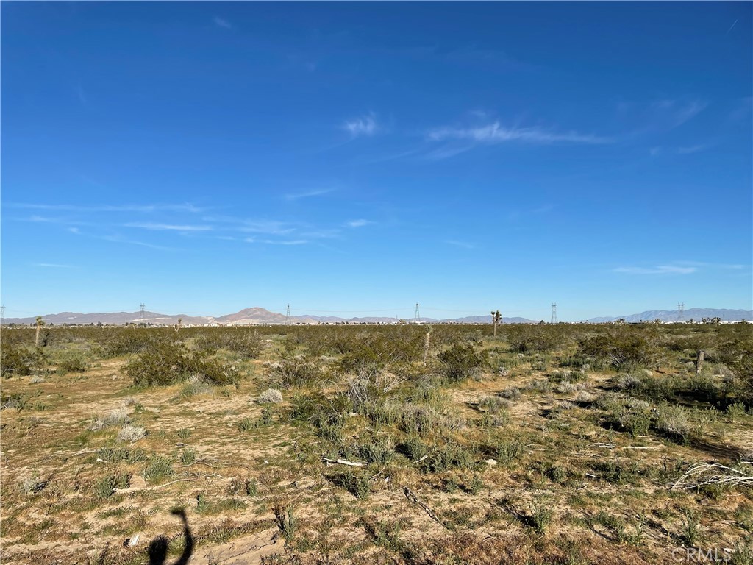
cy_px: 282
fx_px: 566
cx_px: 376
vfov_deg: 53.1
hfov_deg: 67.3
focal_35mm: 26
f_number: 1.6
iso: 32
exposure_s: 1/4651
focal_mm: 4.2
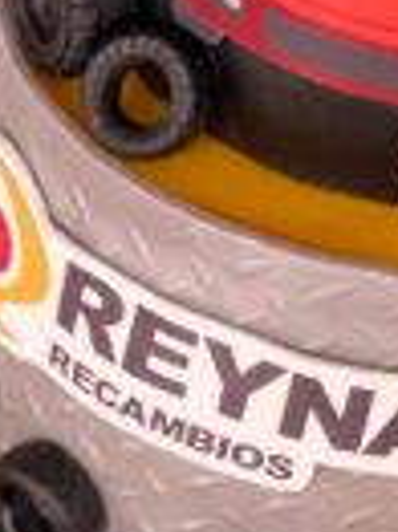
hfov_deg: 8.6
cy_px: -59
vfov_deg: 11.4
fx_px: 2626
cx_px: 424
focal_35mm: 171
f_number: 2
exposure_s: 1/122
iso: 100
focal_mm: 6
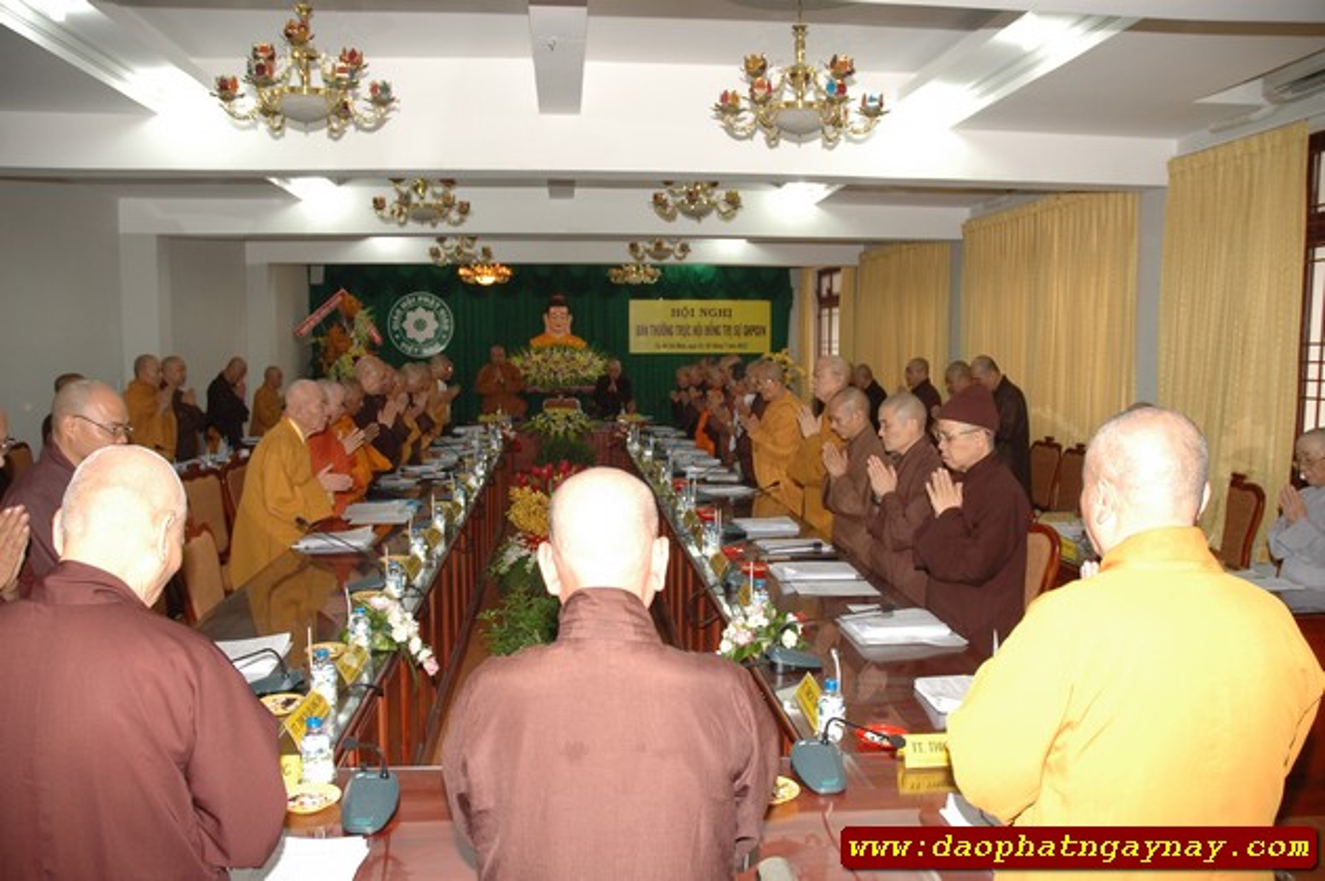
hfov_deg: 67.4
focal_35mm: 27
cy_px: 440
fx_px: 993
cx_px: 662
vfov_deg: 47.8
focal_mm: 18
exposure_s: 1/60
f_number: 4.5
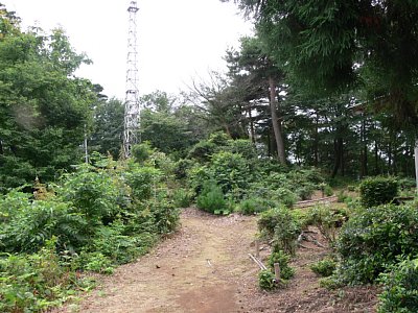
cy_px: 156
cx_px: 209
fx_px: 423
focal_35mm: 35
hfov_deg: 52.6
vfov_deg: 40.7
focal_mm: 7.4
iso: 80
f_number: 5
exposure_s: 1/100
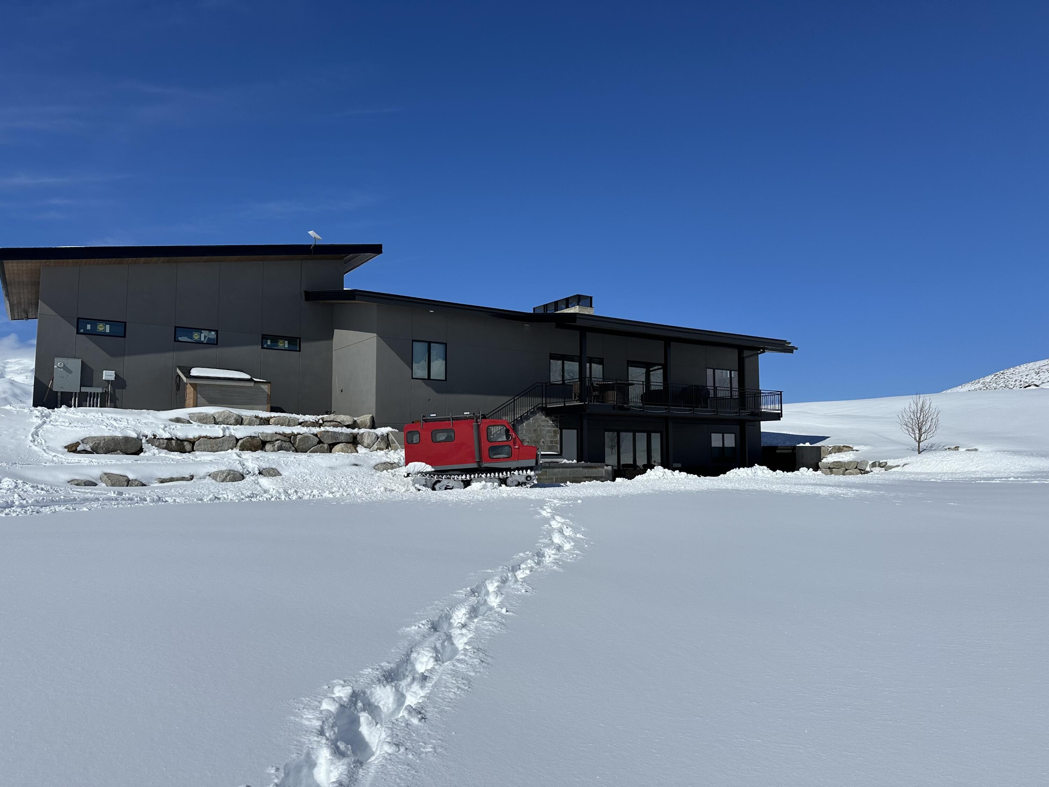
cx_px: 524
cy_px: 394
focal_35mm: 24
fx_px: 727
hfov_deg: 71.6
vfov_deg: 56.8
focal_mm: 6.86
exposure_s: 1/18519
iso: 80
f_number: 1.78
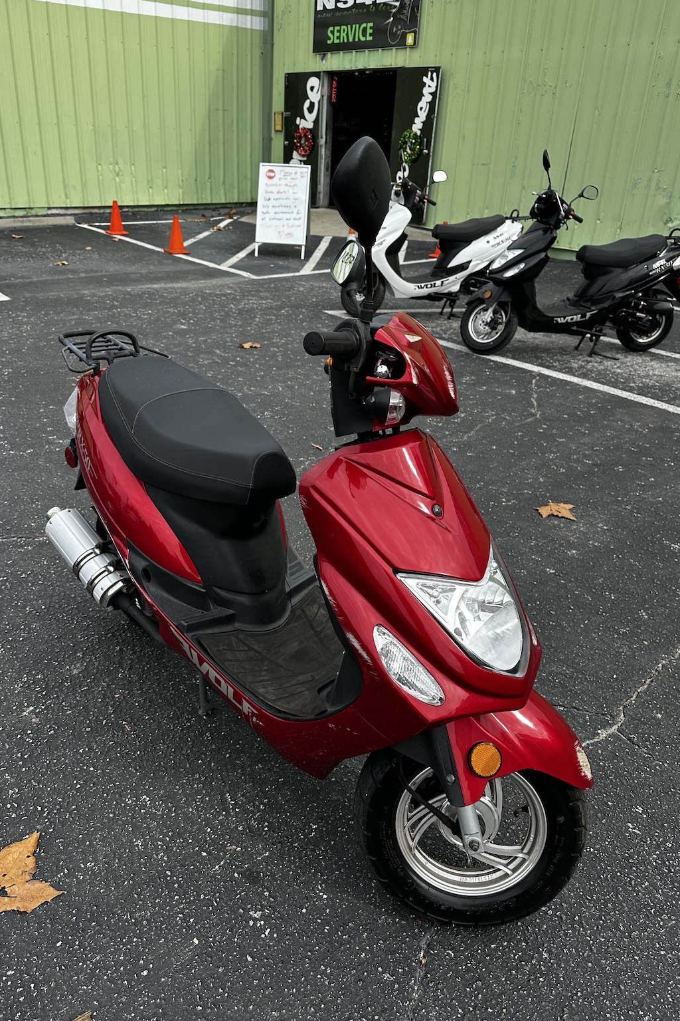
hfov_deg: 49.5
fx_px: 737
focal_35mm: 26
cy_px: 521
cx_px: 313
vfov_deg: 69.4
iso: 80
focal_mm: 6.86
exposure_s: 1/1453
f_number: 1.78
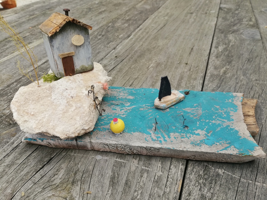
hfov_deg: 65.3
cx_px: 134
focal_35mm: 27
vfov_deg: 51.4
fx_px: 208
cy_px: 100
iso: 50
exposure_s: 1/378
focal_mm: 3.81
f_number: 2.2
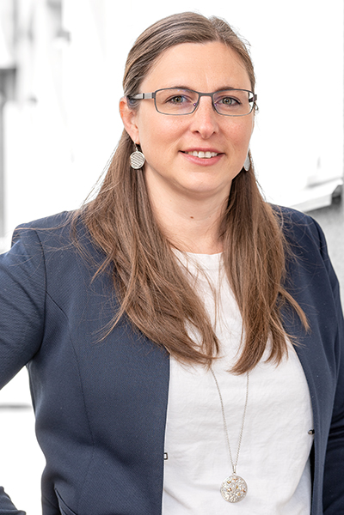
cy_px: 258
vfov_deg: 28.8
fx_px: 1003
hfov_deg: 19.5
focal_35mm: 70
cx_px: 172
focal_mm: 70
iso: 160
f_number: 4
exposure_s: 1/200
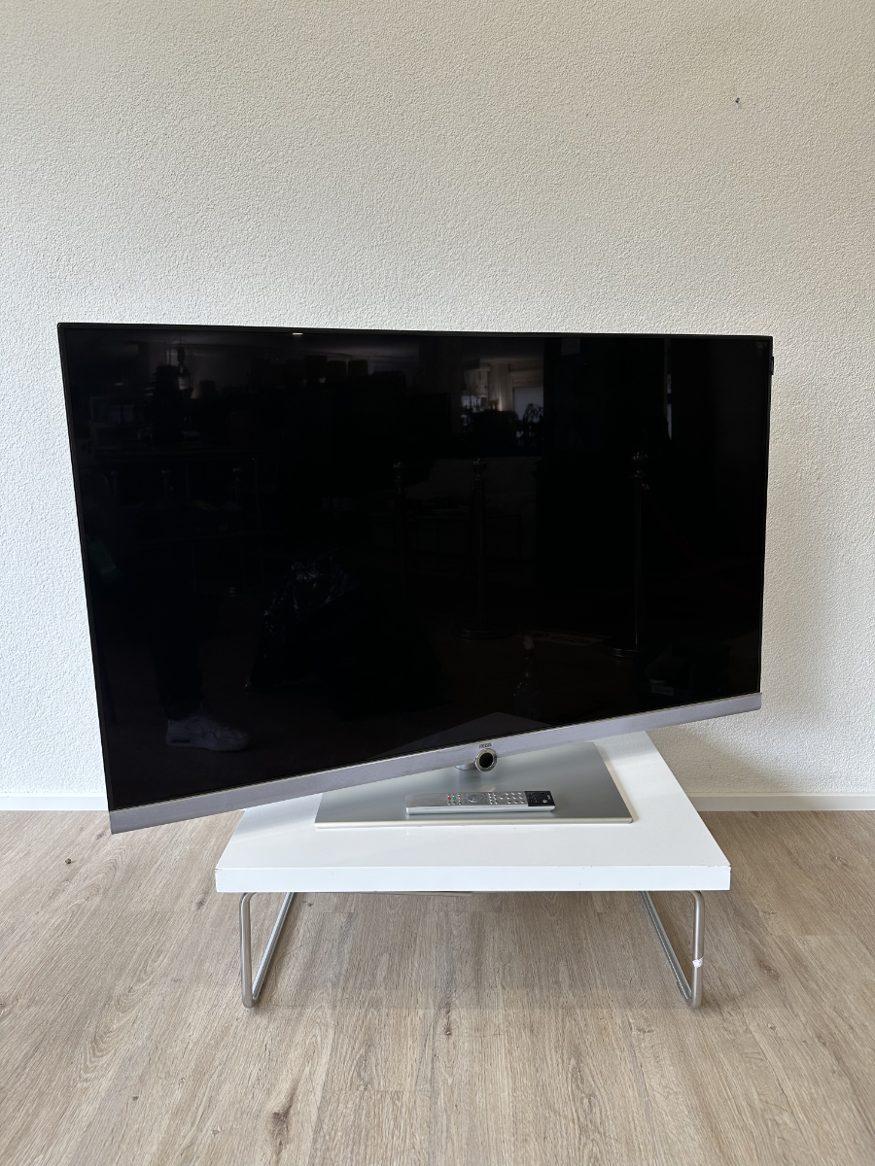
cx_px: 438
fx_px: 809
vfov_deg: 71.6
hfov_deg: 56.8
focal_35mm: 24
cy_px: 583
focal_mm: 6.9
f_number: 1.8
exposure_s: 1/100
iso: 80
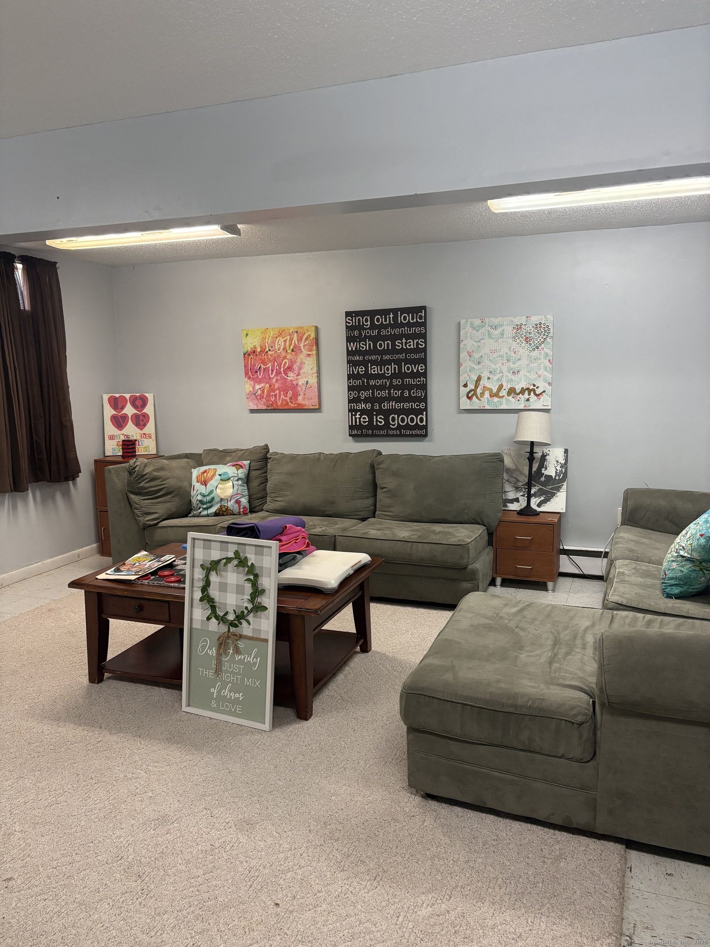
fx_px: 711
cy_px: 474
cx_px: 355
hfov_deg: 53.1
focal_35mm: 26
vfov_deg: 67.3
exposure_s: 1/120
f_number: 1.6
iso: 250
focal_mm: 5.96
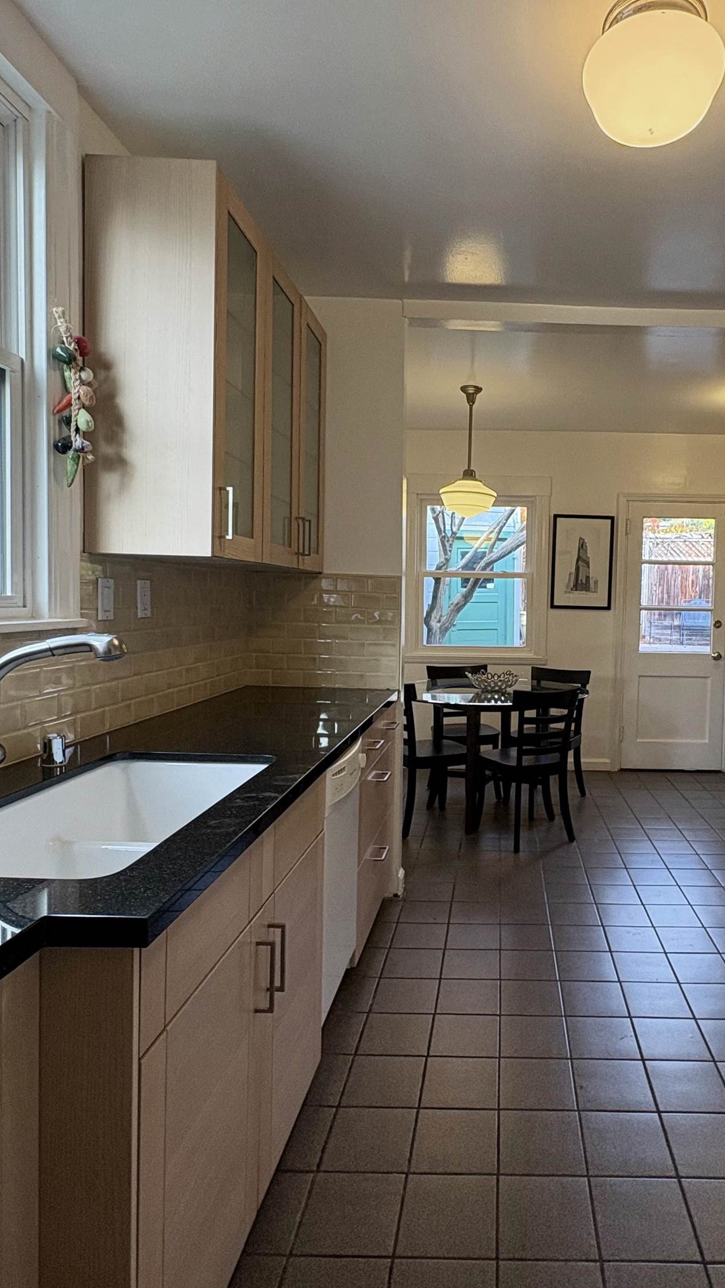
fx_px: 718
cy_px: 630
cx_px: 507
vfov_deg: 83.8
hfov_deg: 52.1
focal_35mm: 21
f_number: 2.2
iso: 200
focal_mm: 2.22
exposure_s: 1/120
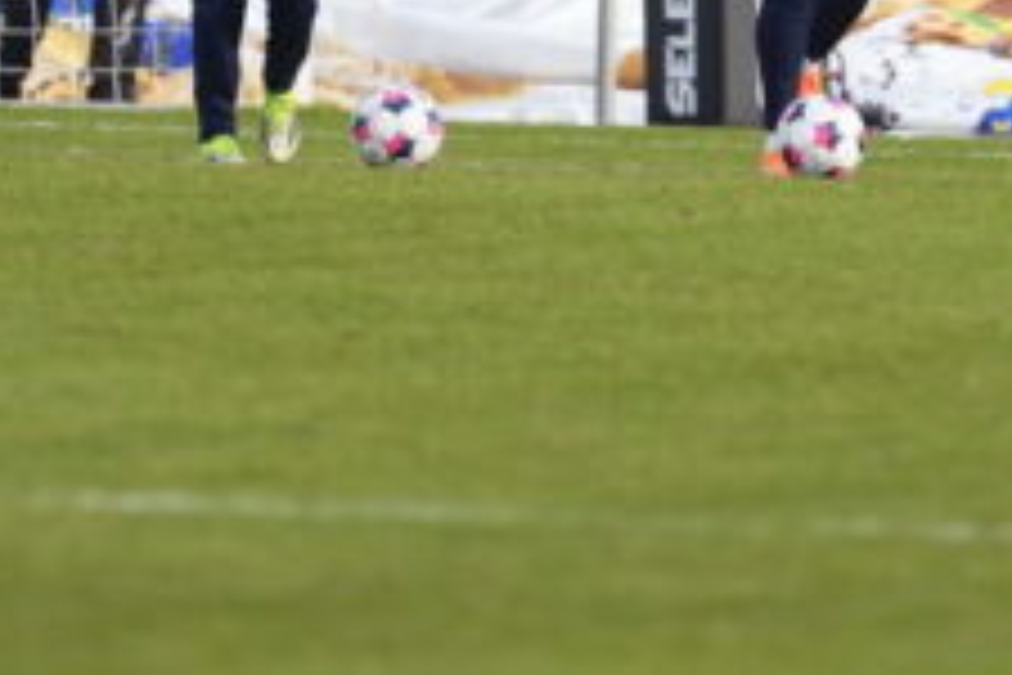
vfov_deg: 1.0
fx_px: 38453
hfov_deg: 1.5
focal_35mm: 1368
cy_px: -857
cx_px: 841
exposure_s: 1/2500
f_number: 2.8
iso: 320
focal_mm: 300
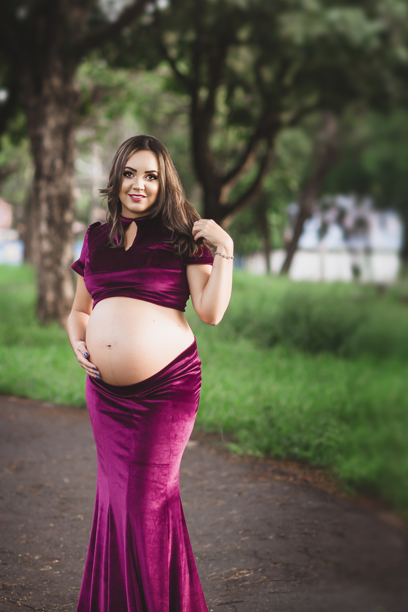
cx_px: 140
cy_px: 272
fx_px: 2125
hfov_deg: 11.0
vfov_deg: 16.4
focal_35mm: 125
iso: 125
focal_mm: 85
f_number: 2.2
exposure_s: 1/200
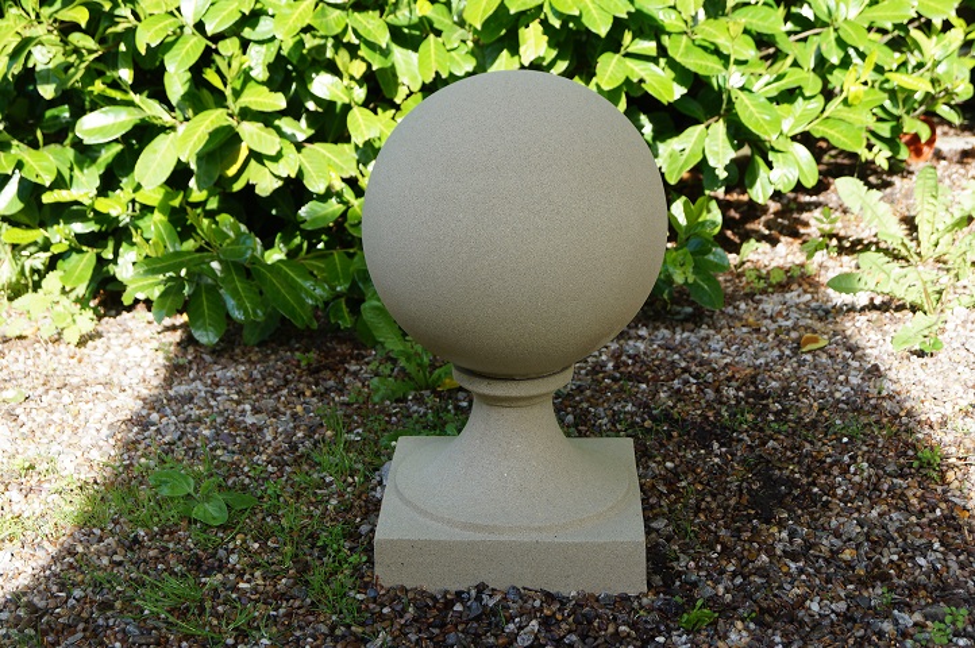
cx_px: 488
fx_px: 1623
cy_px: 324
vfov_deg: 22.6
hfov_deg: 33.4
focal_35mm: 60
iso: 100
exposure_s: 1/80
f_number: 6.3
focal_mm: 40
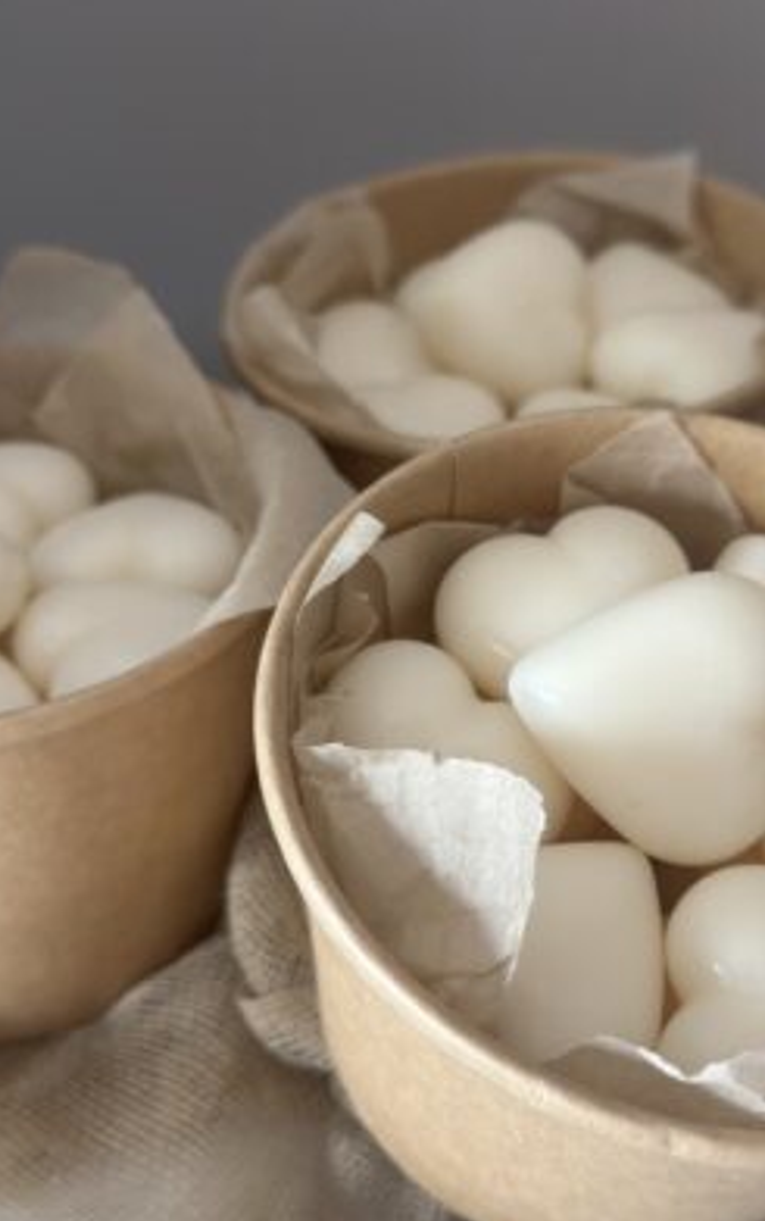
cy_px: 606
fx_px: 1731
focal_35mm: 52
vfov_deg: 38.8
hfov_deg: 24.9
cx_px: 437
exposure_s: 1/60
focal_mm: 6.86
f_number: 1.78
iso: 160
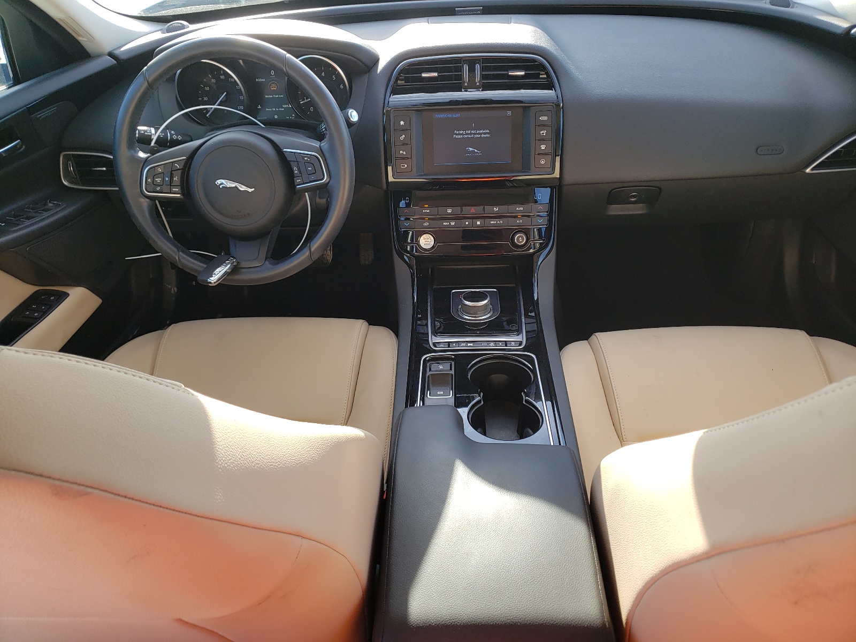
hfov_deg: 67.3
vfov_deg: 53.1
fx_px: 643
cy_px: 321
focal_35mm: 26
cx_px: 428
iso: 50
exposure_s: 1/303
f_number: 1.5
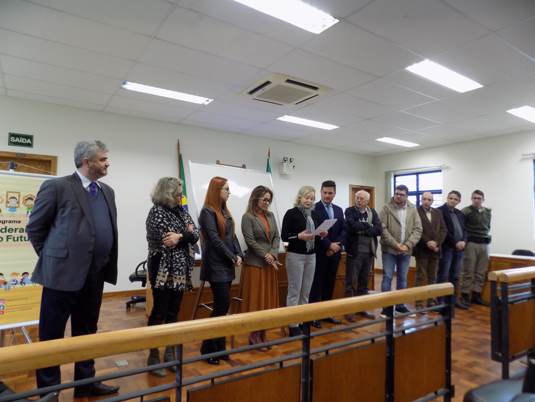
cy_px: 201
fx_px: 355
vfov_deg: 58.9
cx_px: 268
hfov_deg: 73.9
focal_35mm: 23
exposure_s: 1/30
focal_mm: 4
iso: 220
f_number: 3.1
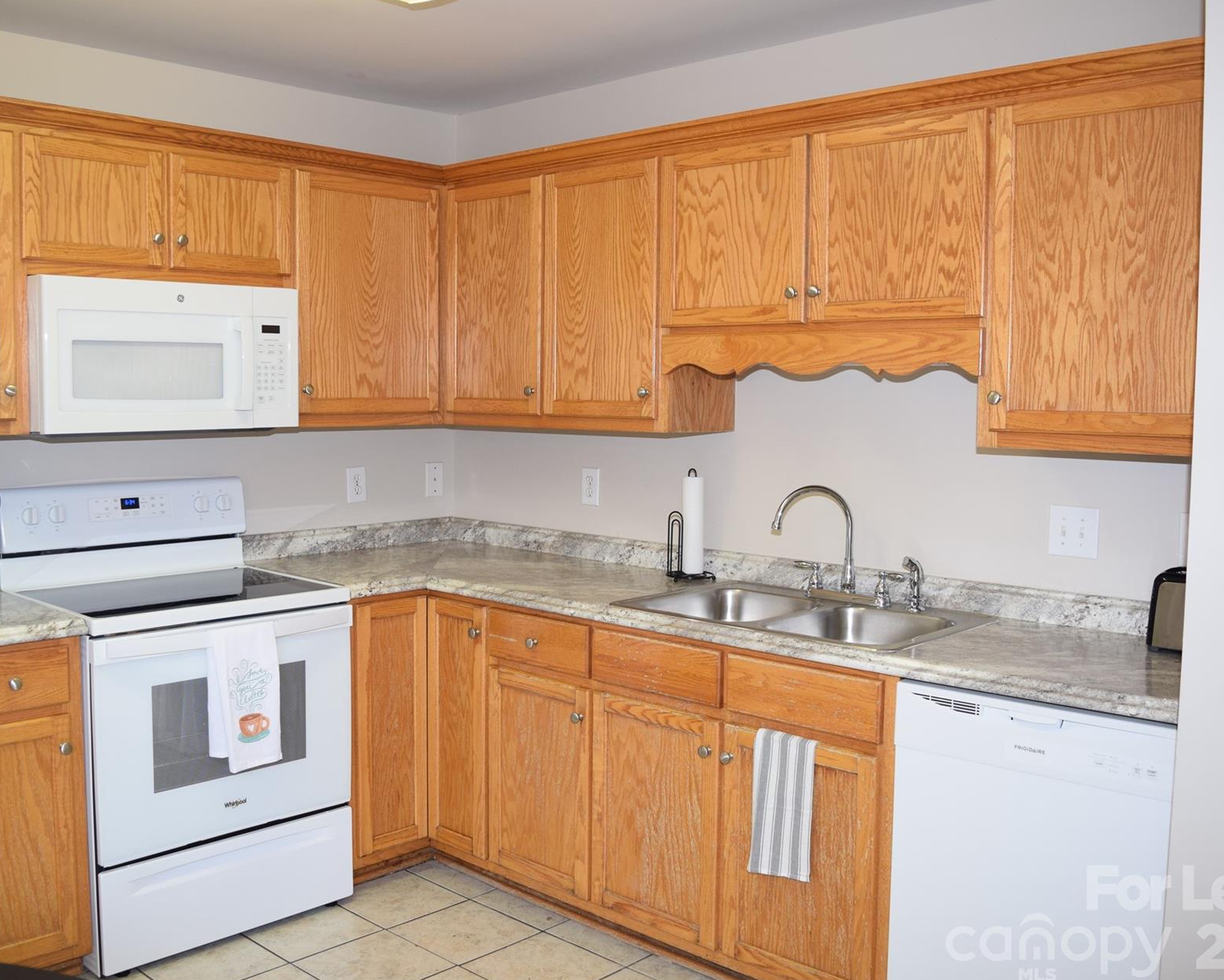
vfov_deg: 44.5
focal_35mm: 33
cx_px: 589
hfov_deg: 54.2
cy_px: 480
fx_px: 1196
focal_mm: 18
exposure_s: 1/60
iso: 400
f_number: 4
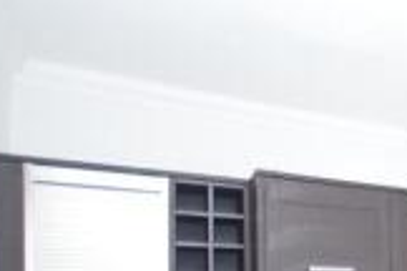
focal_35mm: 44
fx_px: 497
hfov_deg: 31.3
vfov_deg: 27.6
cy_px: 307
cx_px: 560
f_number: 3.5
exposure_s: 1/60
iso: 3600
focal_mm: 10
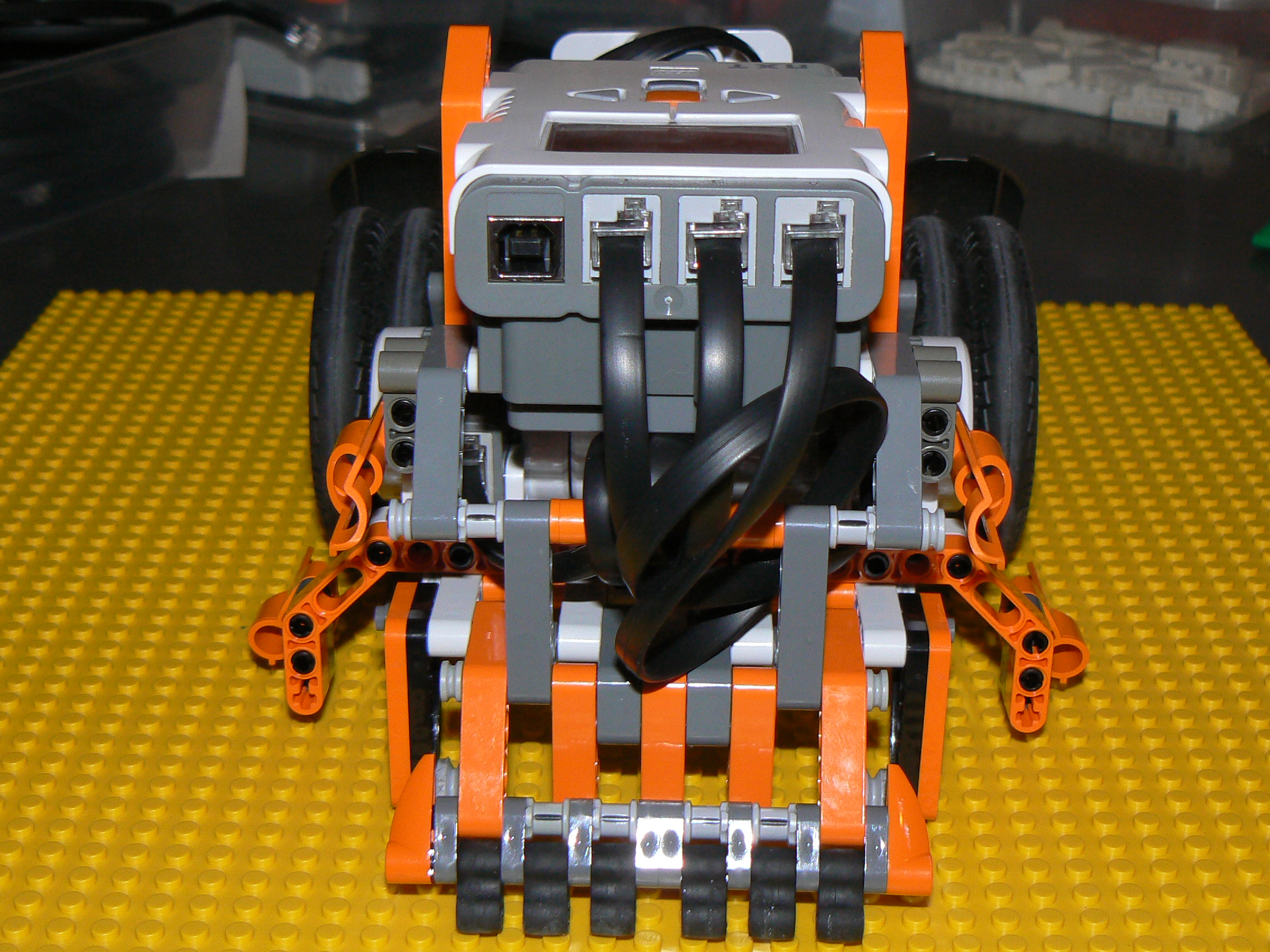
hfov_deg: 33.2
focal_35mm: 58
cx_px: 628
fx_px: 2128
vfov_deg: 25.2
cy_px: 475
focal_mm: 7.9
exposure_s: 1/30
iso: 100
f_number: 2.8
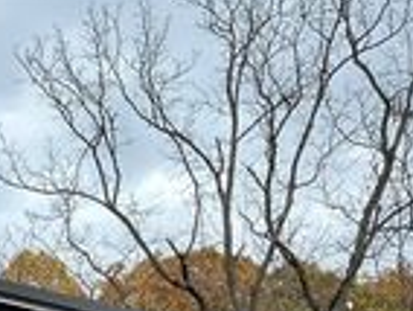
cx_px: -291
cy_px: 528
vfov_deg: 13.3
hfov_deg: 16.6
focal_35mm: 102
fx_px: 1219
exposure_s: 1/279
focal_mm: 3
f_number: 1.8
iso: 25
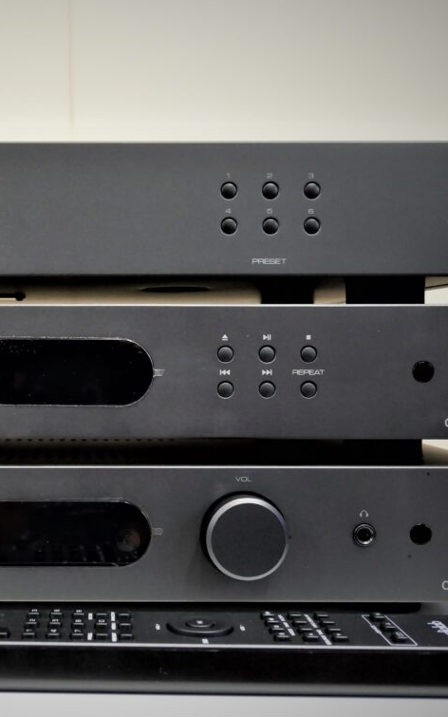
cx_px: 58
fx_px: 898
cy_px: 354
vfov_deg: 43.5
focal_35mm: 46
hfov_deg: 27.2
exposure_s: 1/60
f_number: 3.9
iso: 2500
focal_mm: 16
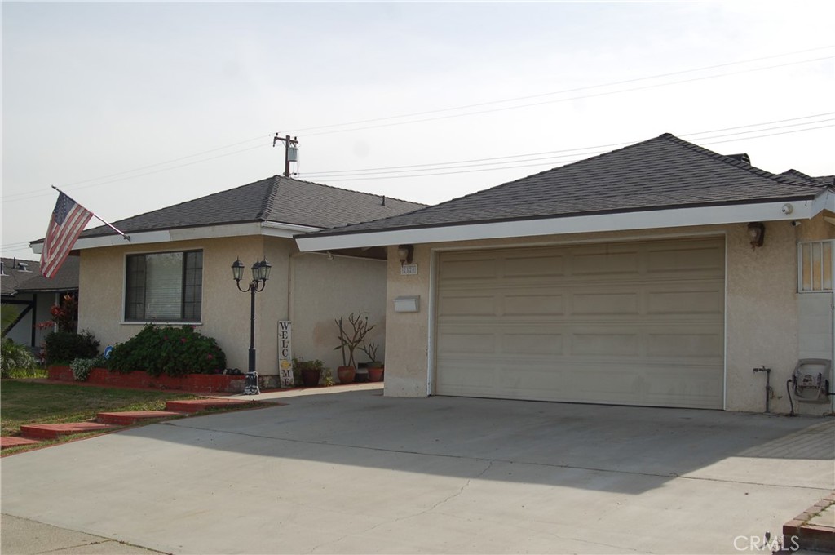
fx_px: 973
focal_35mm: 42
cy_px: 278
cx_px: 418
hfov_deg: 46.5
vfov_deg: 31.8
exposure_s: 1/1250
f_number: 5
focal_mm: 28
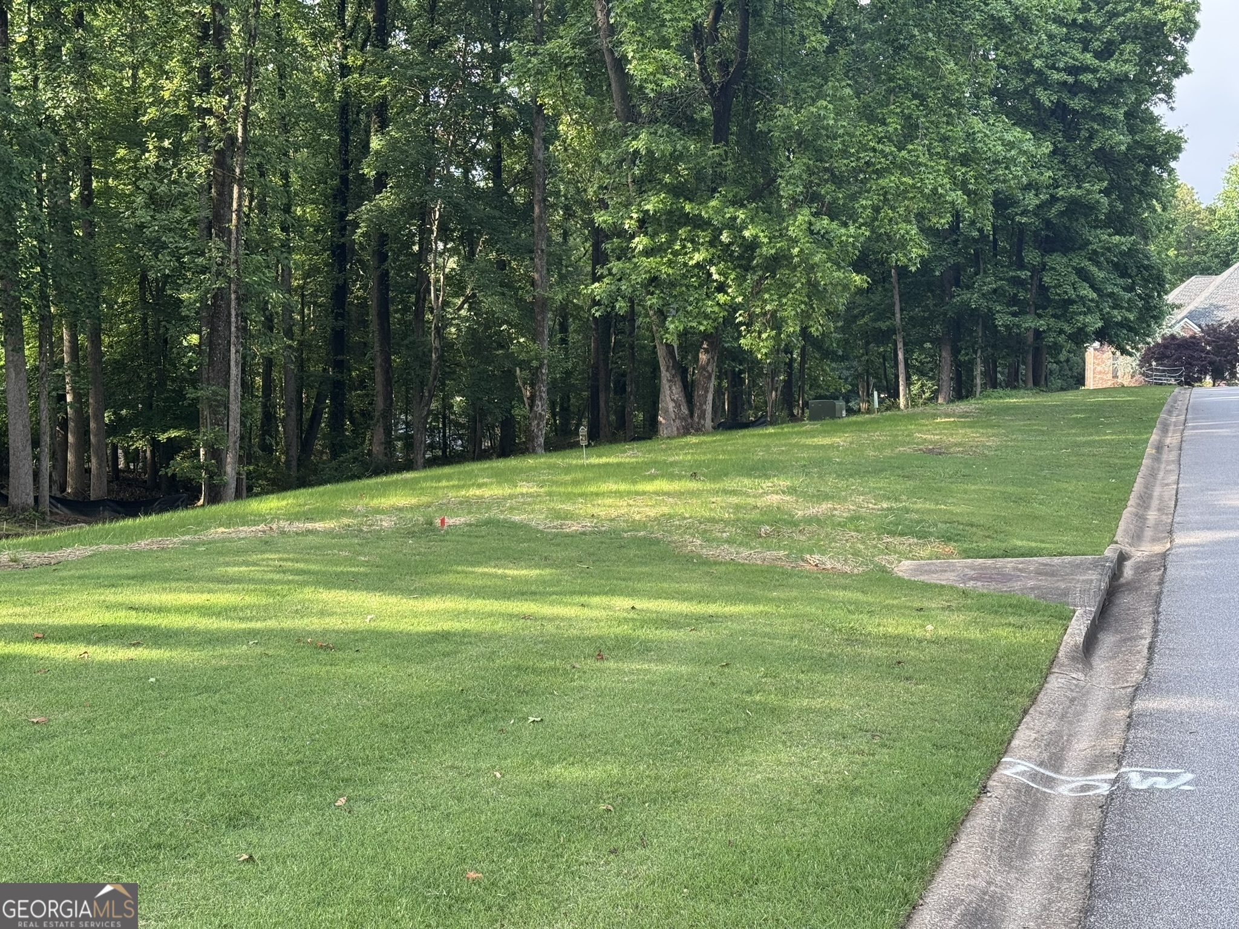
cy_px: 464
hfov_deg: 39.7
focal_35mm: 48
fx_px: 1718
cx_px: 620
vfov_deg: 30.3
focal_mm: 6.76
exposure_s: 1/338
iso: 64
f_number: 1.78
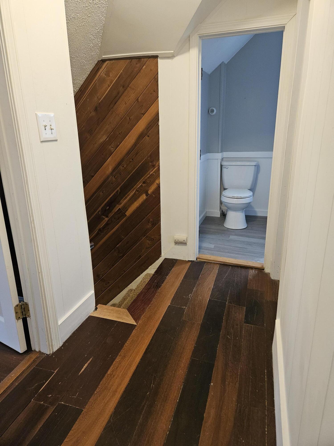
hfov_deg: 58.9
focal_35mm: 23
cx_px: 167
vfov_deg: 73.9
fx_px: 296
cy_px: 223
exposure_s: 1/120
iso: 500
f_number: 1.8
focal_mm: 5.4
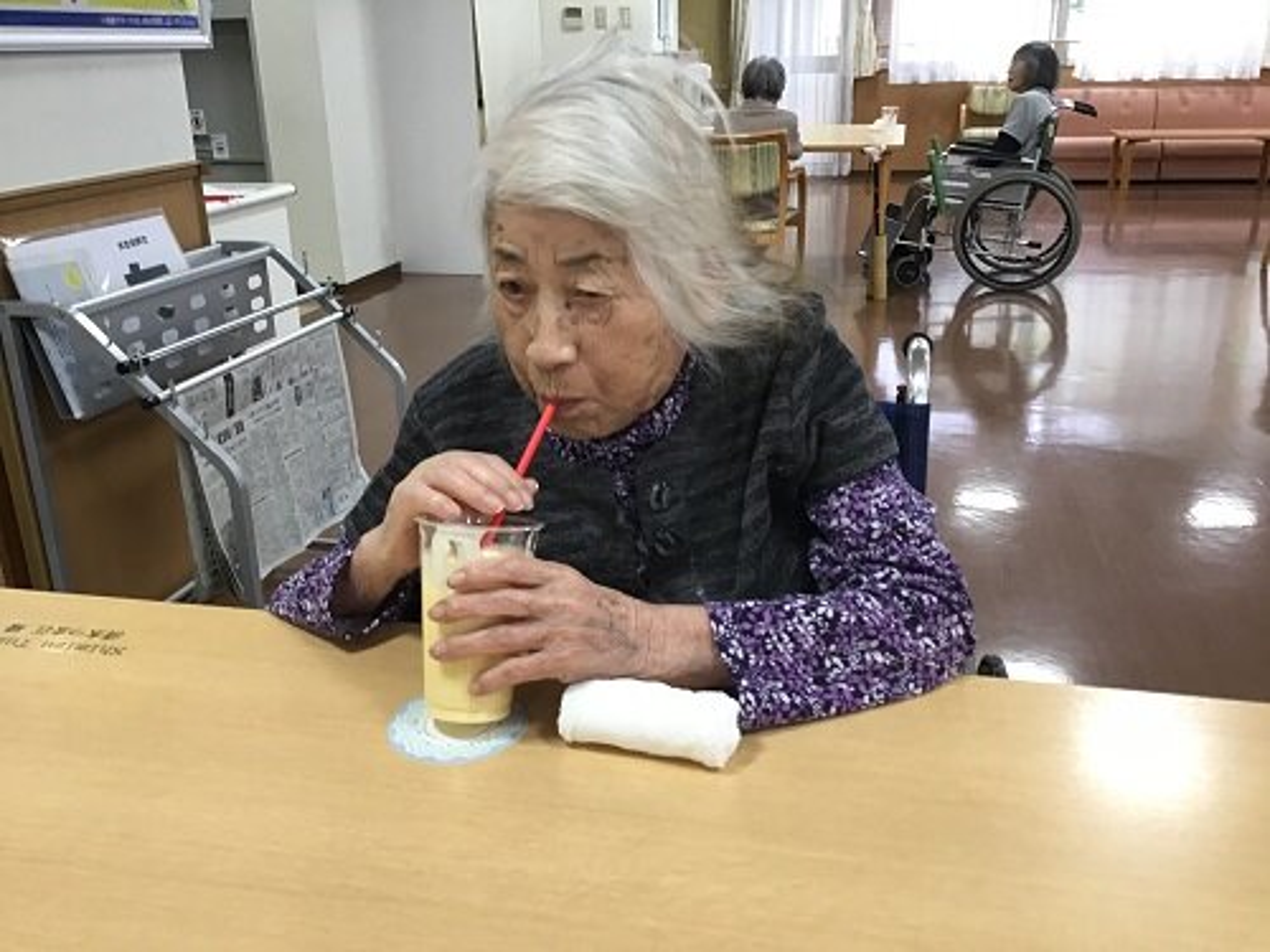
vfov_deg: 45.4
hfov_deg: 58.4
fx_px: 1137
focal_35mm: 31
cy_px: 476
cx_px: 635
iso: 50
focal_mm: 3.3
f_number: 2.4
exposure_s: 1/30
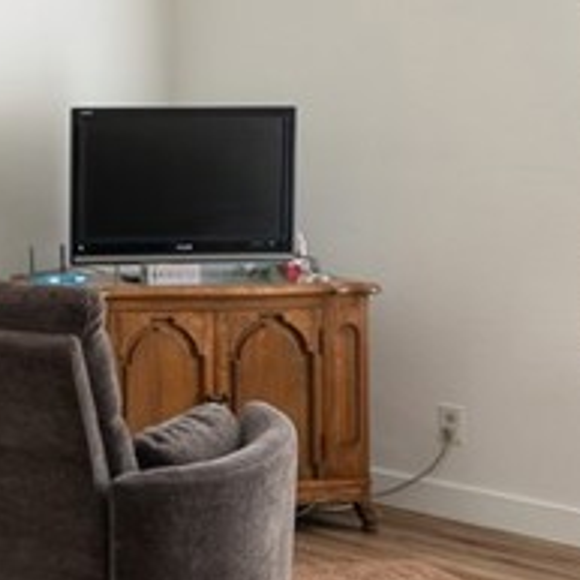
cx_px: -240
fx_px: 1365
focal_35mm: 72
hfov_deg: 21.0
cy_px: 182
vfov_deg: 23.9
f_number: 9
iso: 500
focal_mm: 16
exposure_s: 1/8
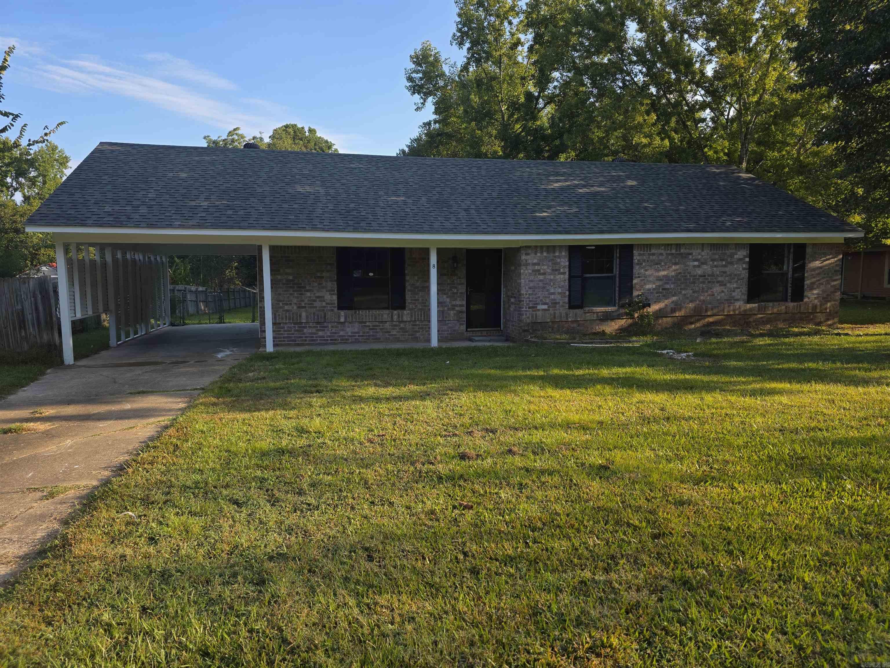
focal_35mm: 23
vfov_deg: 58.9
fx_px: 591
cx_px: 445
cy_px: 334
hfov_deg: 73.9
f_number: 1.7
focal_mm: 6.3
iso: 80
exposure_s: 1/1723
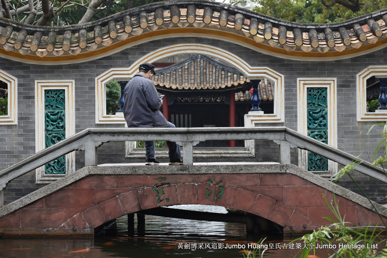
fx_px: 1129
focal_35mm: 105
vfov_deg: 13.1
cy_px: 129
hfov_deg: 19.4
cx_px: 194
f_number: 5.6
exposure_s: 1/250
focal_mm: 70
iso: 220
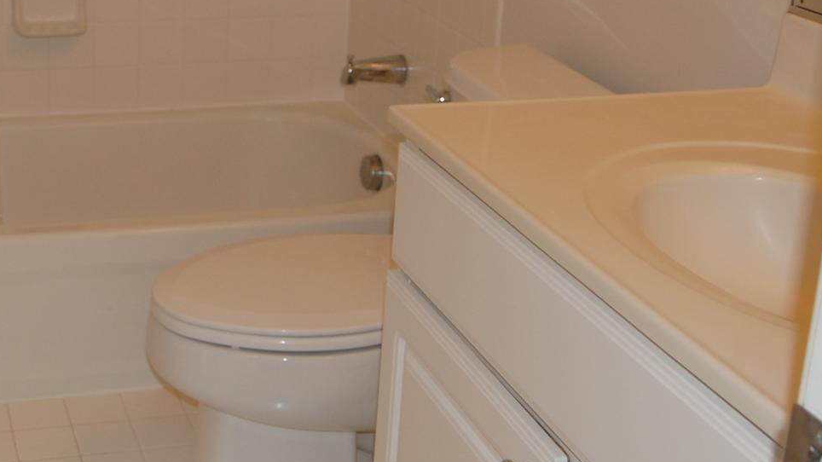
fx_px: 1308
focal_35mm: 60
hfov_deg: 33.8
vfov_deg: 19.7
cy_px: 64
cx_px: 159
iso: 400
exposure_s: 1/60
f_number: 3.5
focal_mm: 18
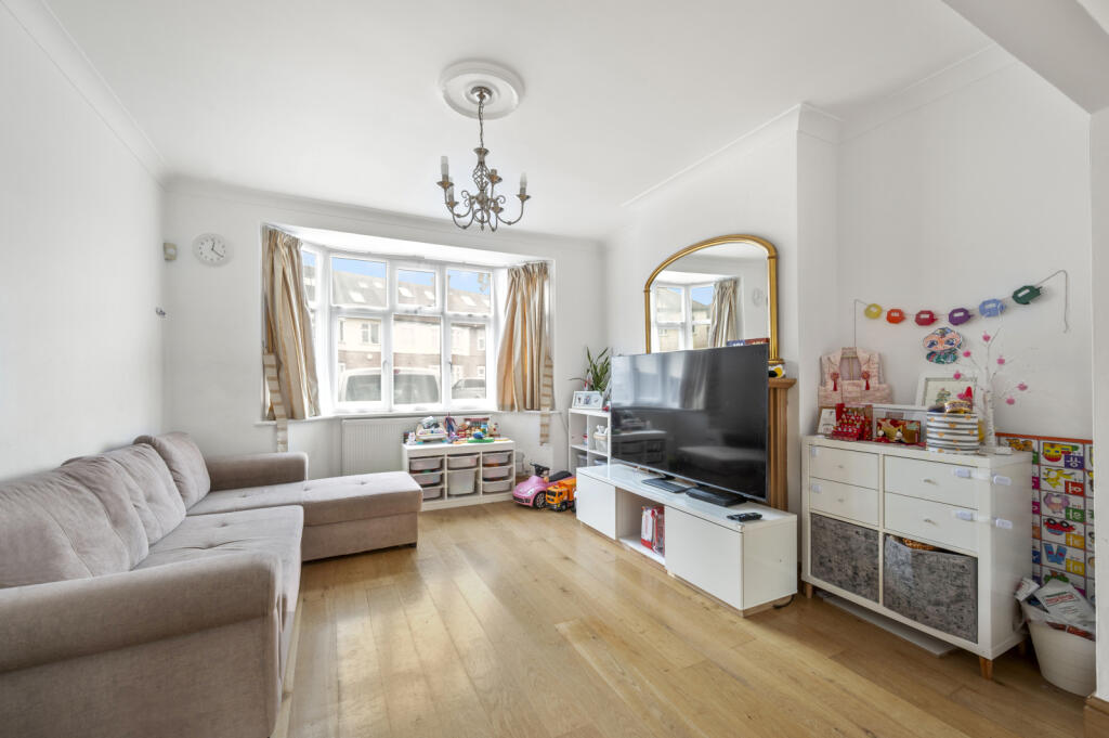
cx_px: 554
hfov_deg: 104.3
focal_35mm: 14
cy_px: 369
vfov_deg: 81.1
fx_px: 431
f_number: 16
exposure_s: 1/1.25
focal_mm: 14
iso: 200
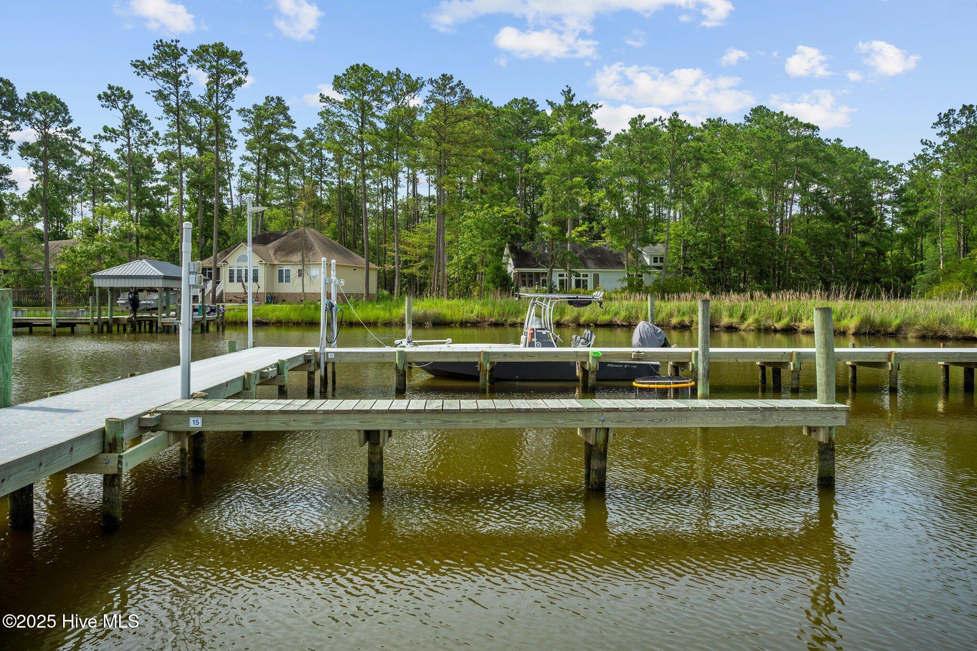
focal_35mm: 29
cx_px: 488
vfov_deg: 45.0
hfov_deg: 63.7
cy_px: 326
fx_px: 787
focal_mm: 29
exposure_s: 1/500
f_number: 8
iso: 160
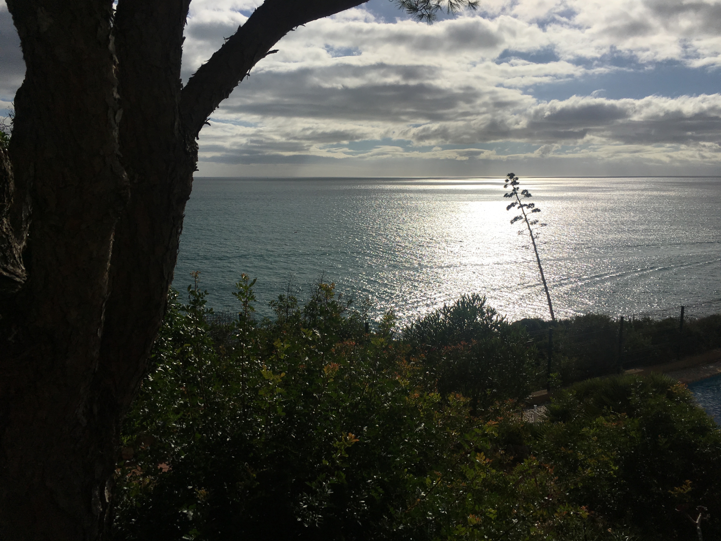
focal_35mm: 29
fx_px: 604
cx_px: 360
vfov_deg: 48.2
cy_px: 270
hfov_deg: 61.7
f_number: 2.2
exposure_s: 1/12821
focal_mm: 4.15
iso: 25
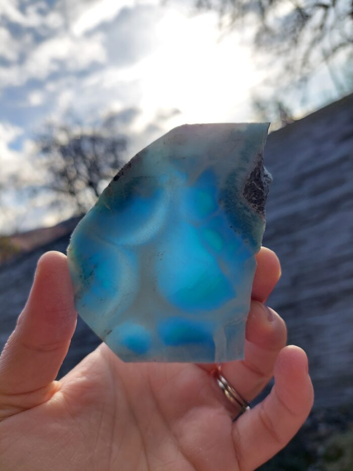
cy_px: 236
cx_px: 176
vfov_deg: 71.6
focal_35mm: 24
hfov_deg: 56.8
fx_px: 326
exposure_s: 1/677
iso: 40
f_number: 1.8
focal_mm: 5.23
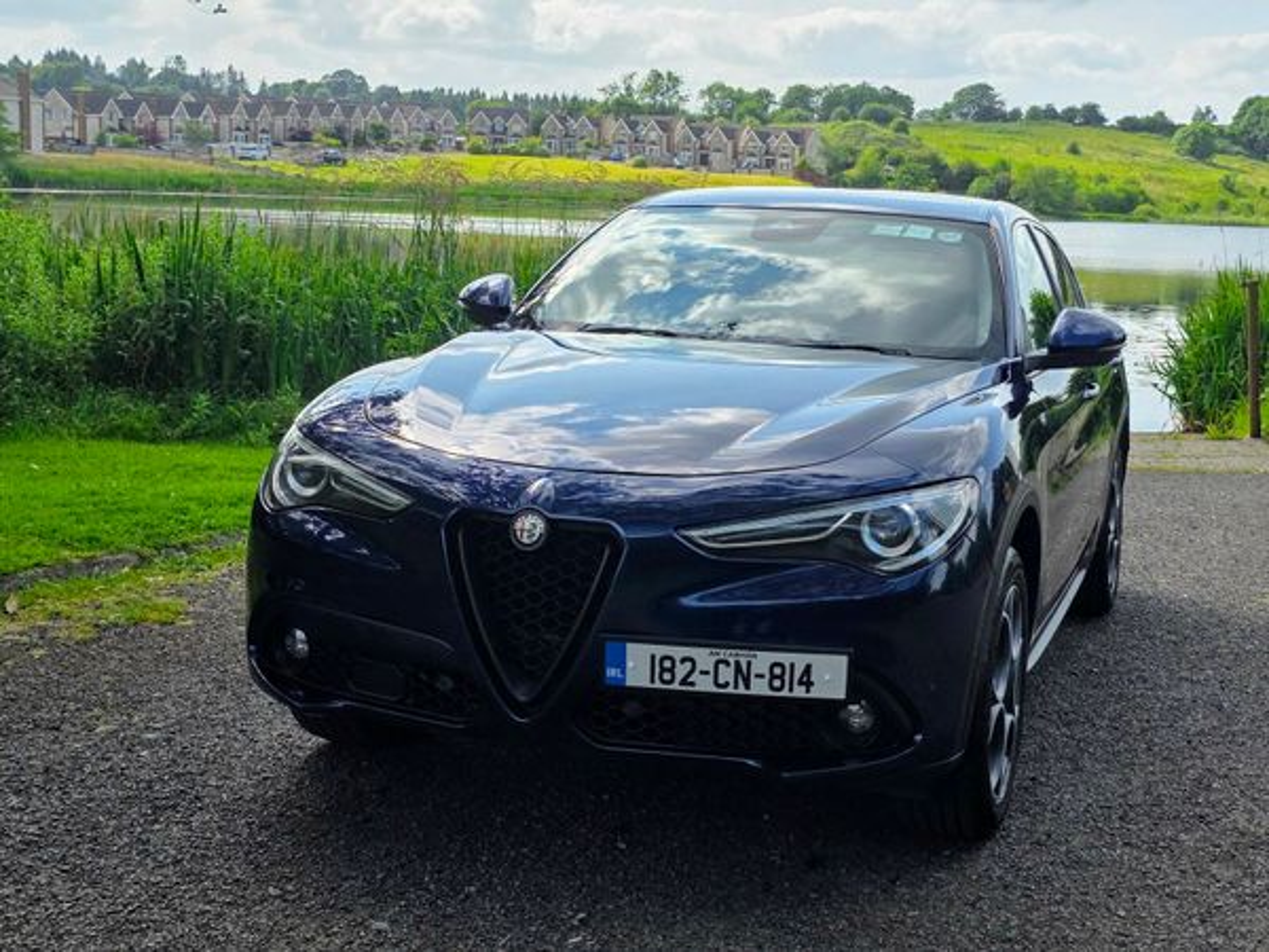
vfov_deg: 58.9
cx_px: 634
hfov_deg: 73.9
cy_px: 476
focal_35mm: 23
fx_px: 843
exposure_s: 1/7333
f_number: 1.7
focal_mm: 6.3
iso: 80
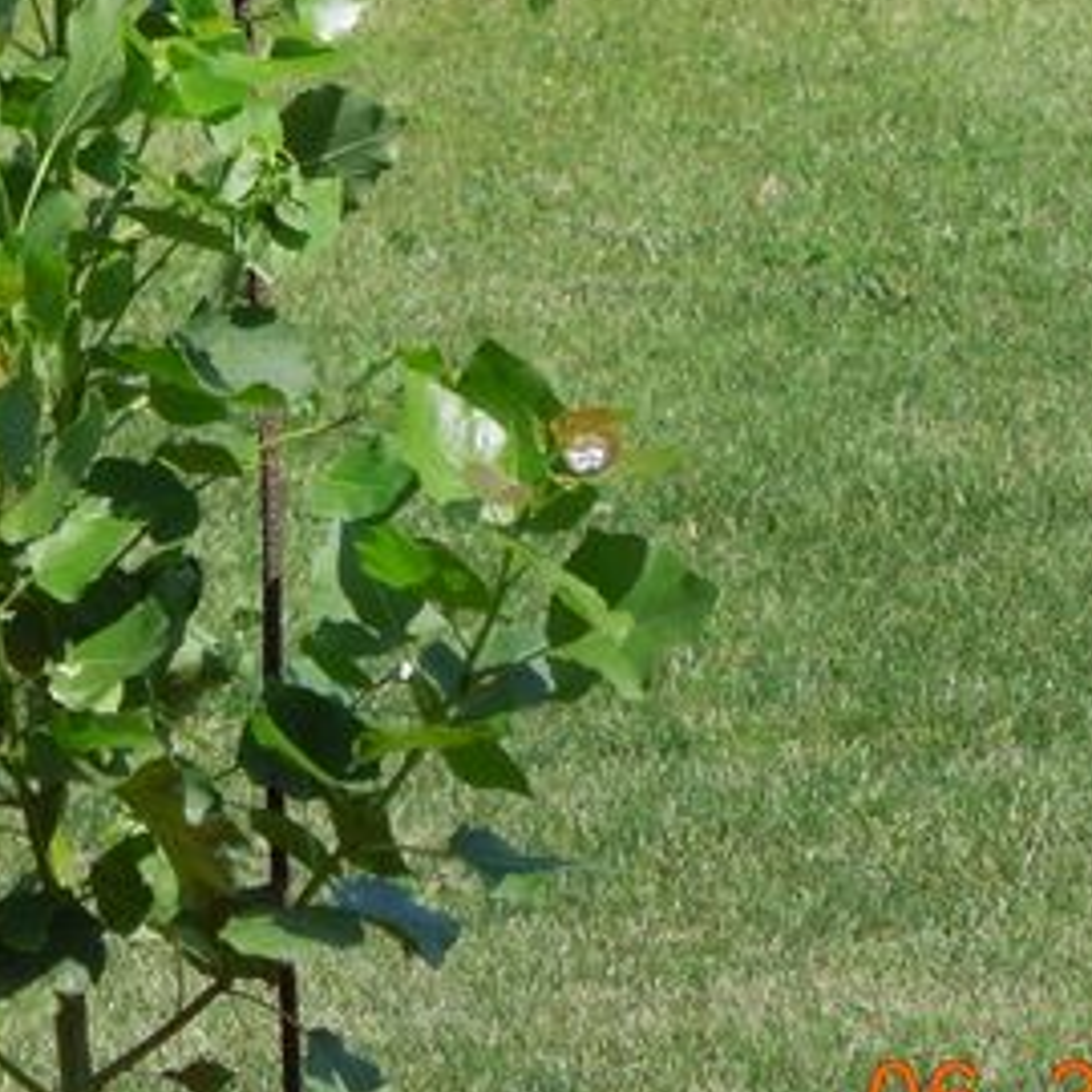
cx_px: -12
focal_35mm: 630
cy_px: 146
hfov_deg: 2.8
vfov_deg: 2.8
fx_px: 22485
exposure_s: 1/400
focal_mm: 43.4
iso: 100
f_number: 5.1
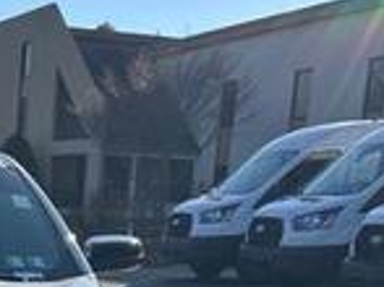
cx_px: -104
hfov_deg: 20.3
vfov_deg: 15.2
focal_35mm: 89
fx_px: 986
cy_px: 444
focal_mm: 5.7
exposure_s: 1/3356
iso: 50
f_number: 1.5
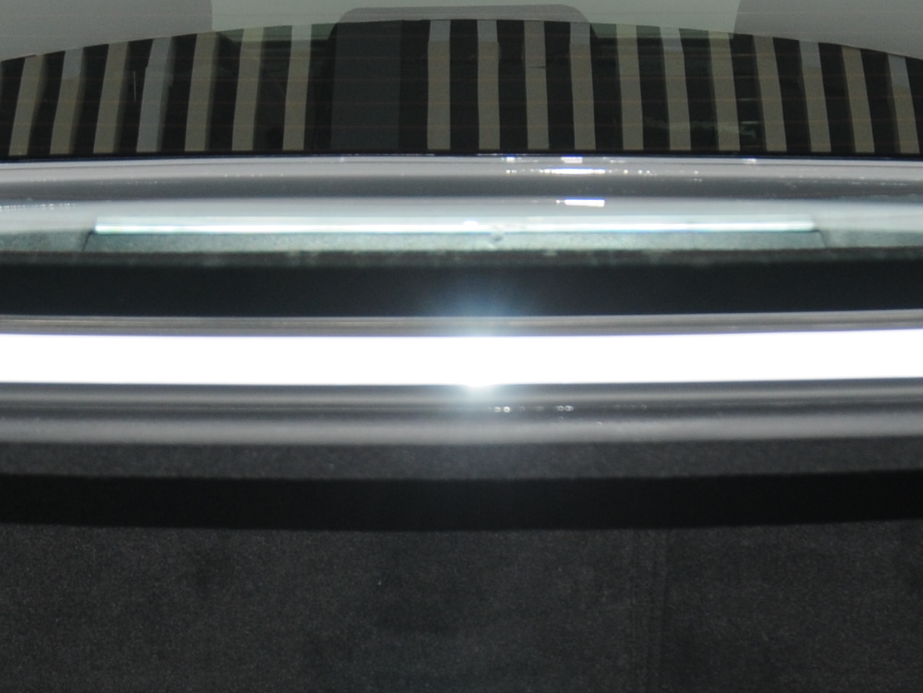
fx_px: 4160
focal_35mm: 156
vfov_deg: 9.5
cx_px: 479
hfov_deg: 12.7
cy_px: 591
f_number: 4.8
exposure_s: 1/15
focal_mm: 28
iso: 200
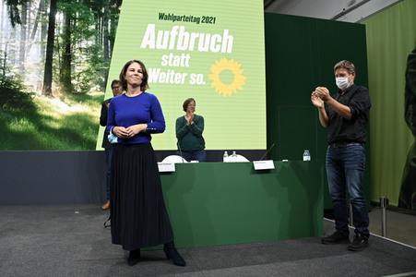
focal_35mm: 28
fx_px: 323
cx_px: 208
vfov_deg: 46.3
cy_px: 138
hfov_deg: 65.5
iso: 4000
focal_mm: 28
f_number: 5.6
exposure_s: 1/640
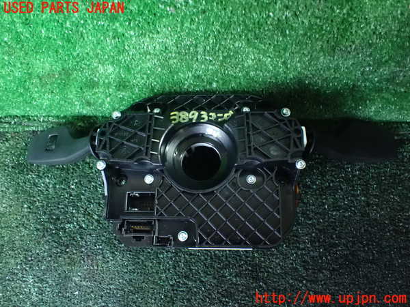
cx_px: 205
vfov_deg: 46.8
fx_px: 355
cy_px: 154
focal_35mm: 30
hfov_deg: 60.0
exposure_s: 1/20
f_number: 2.3
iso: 1600
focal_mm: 5.4
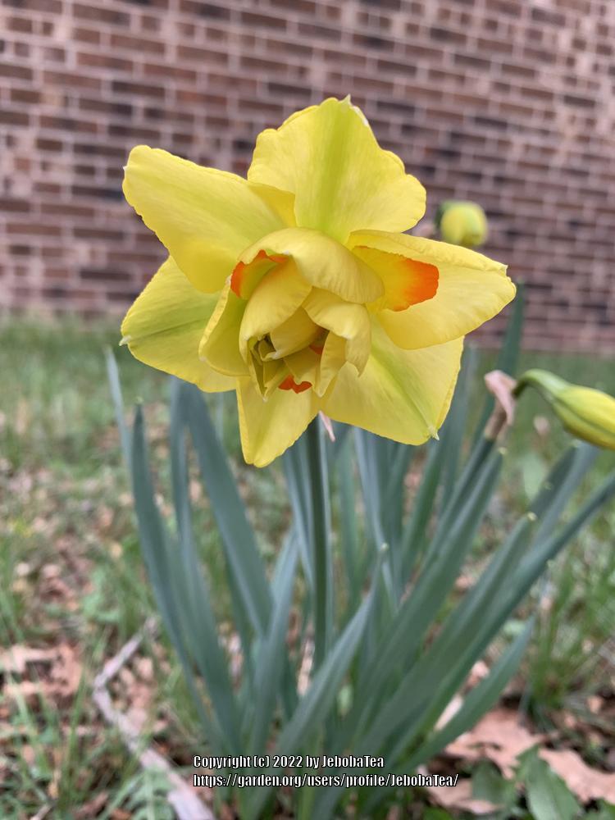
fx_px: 616
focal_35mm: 26
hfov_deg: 53.1
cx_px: 308
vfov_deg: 67.3
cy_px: 410
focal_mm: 4.25
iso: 40
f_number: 1.8
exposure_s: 1/121
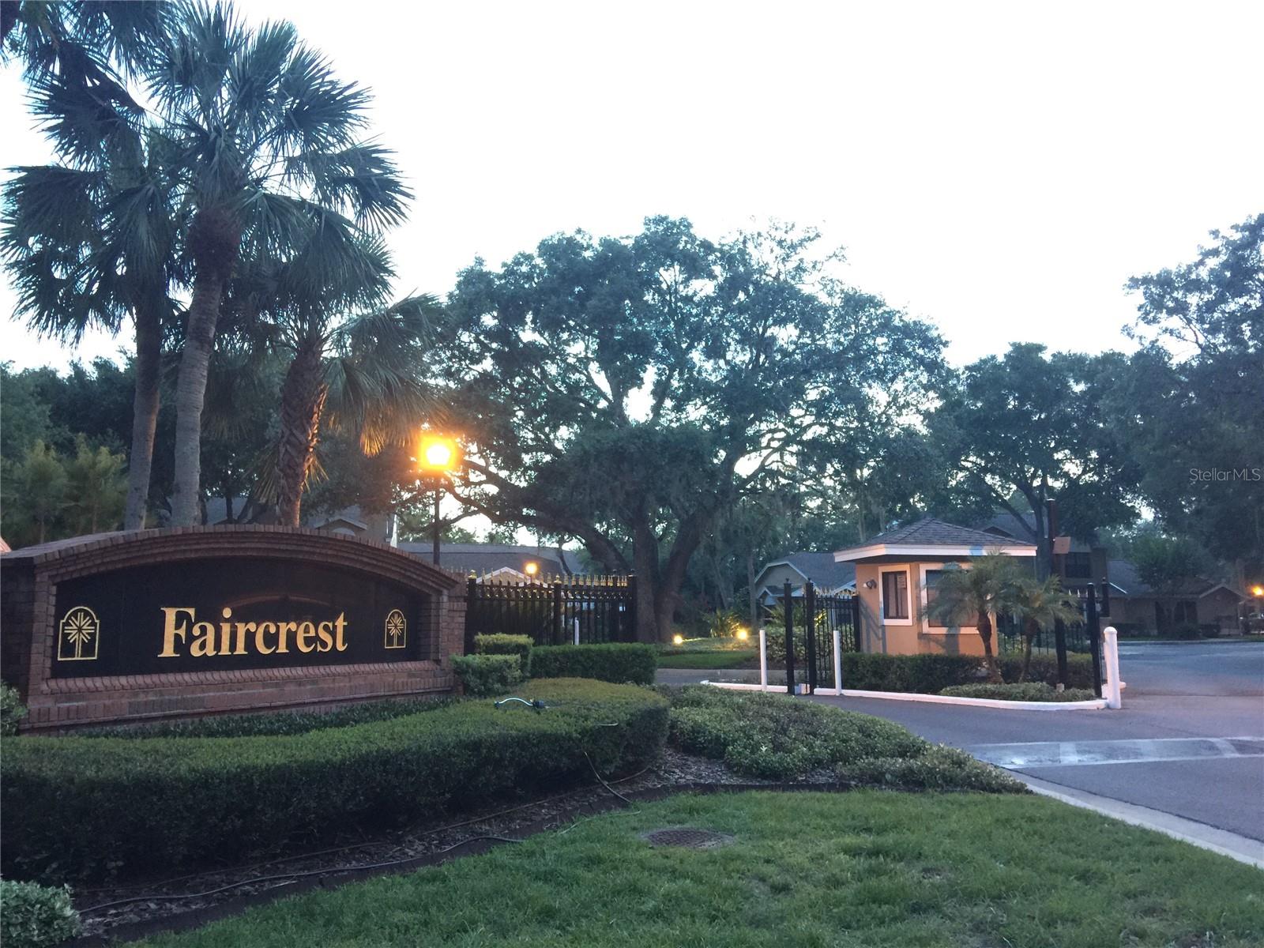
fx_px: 1059
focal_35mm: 29
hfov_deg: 61.7
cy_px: 474
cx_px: 632
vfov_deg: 48.2
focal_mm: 4.15
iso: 64
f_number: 2.2
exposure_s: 1/4
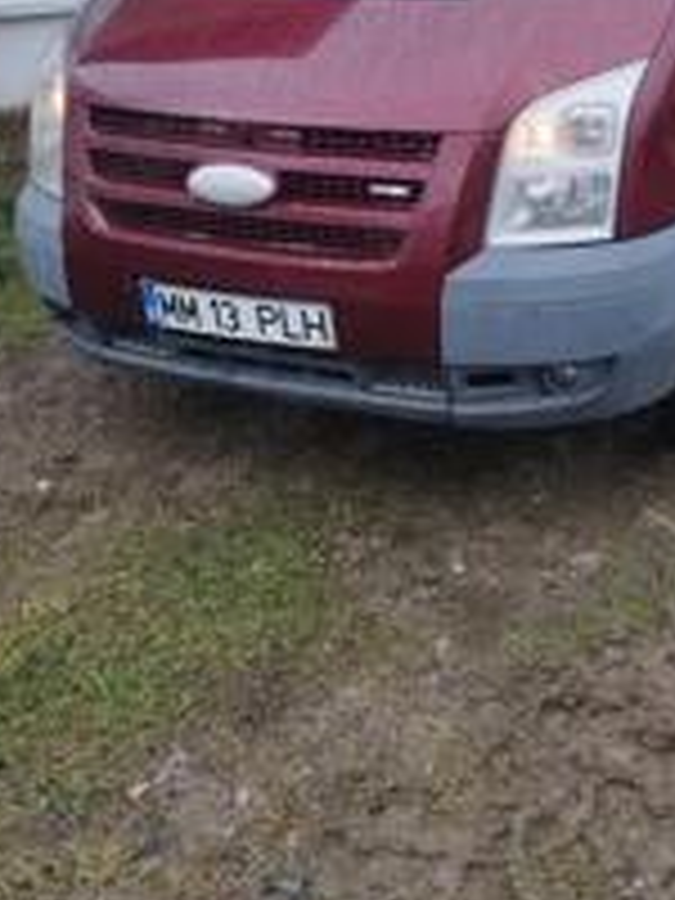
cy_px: 202
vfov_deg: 38.4
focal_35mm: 48
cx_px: 603
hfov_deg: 29.1
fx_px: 1248
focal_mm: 5.89
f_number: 1.89
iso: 120
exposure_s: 1/50
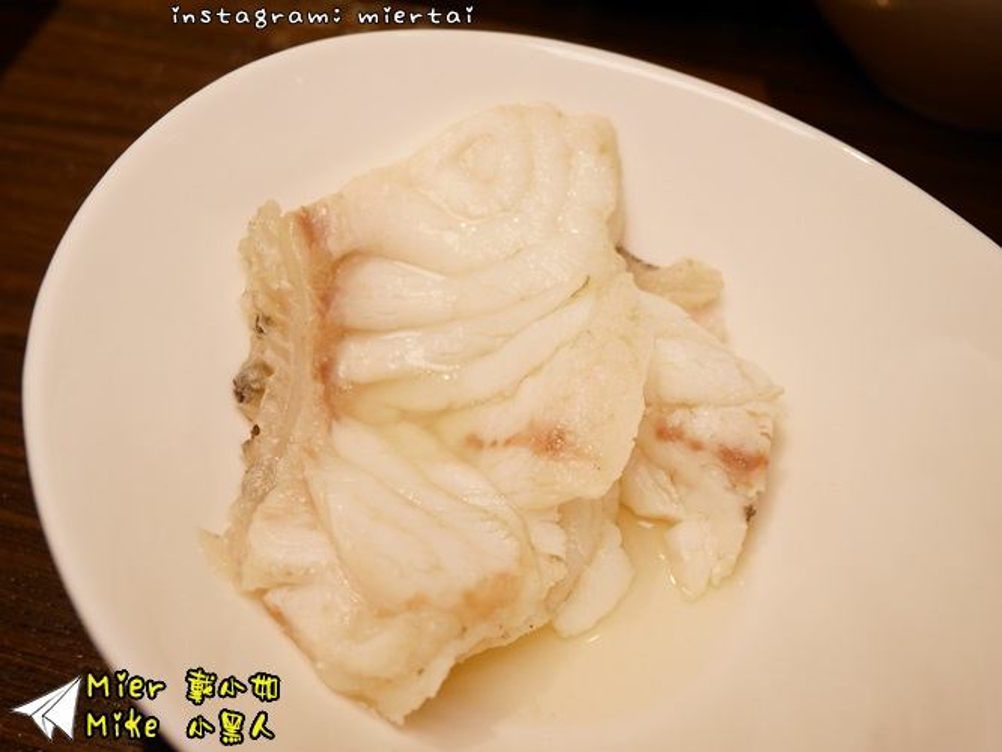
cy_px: 376
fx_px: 1158
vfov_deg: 36.0
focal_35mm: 40
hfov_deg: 46.8
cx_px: 501
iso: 200
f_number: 4.6
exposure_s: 1/60
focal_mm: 20
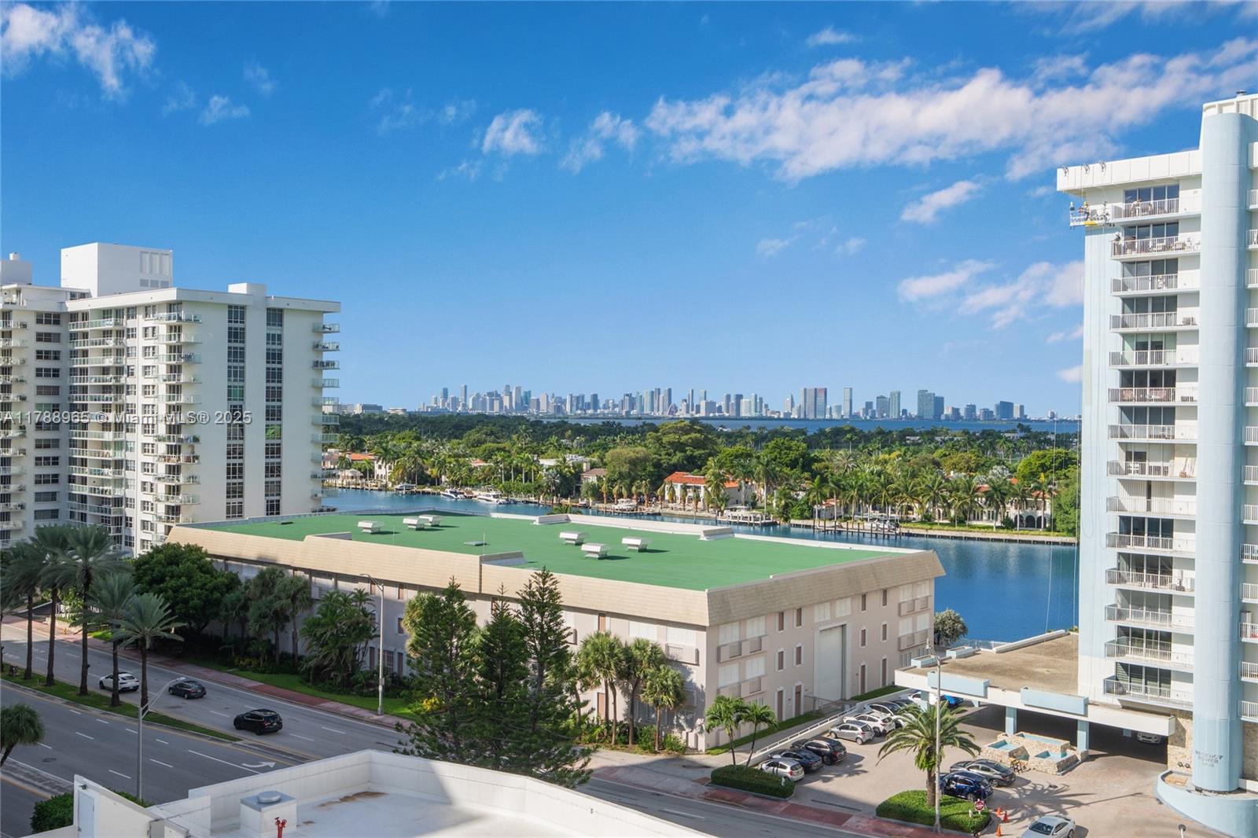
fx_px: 1258
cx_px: 629
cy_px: 419
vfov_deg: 36.9
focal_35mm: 36
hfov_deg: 53.1
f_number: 8
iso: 100
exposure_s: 1/320
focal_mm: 24
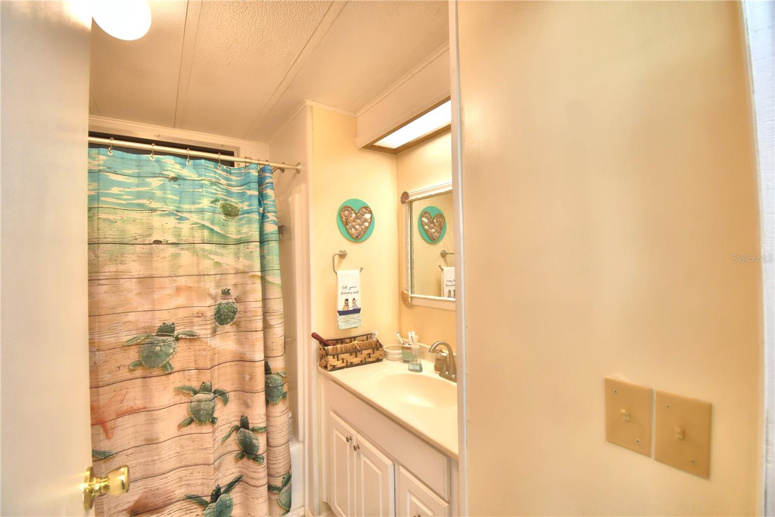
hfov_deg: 100.4
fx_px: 323
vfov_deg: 77.3
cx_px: 388
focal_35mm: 15
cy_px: 258
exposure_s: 1/30
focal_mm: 10
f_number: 4.5
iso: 400
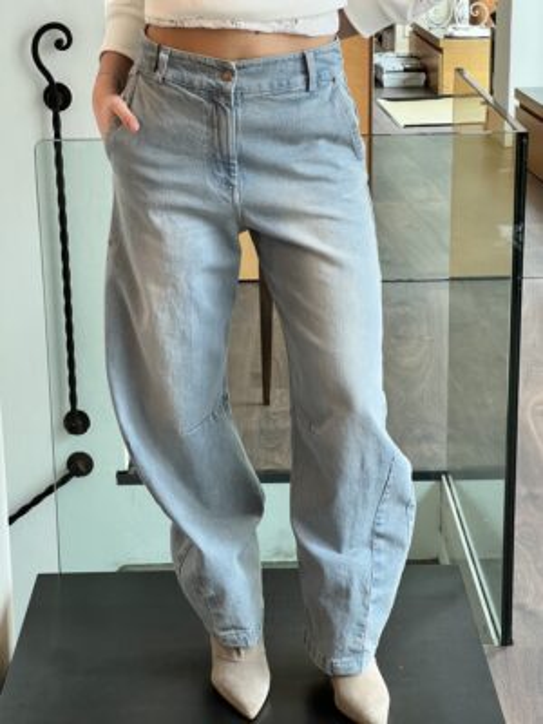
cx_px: 272
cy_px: 362
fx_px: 1610
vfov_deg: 25.3
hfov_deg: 19.1
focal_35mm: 77
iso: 160
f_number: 2.8
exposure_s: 1/50
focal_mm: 9
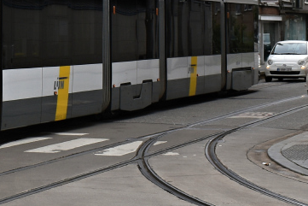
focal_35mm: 162
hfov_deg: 12.4
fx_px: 1386
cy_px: -58
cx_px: -61
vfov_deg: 8.4
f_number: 8
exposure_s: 1/250
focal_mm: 30
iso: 200
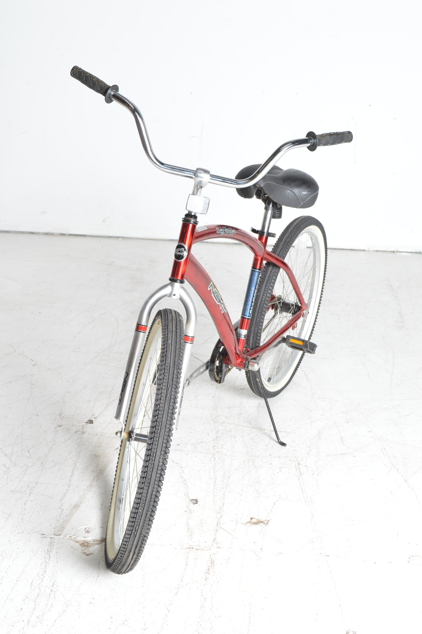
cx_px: 211
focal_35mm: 51
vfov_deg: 38.9
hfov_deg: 26.4
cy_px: 317
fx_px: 898
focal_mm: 34
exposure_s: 1/80
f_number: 8
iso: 400
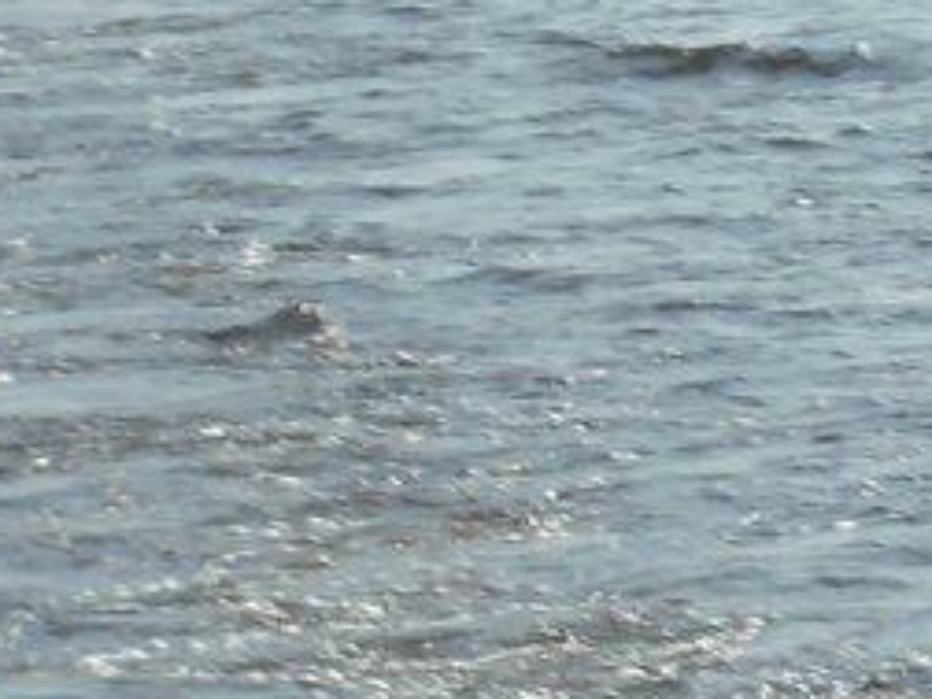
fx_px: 12358
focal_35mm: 459
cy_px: -211
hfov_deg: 4.3
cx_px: 1783
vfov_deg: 3.2
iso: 100
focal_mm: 18.6
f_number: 14.7
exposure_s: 1/160
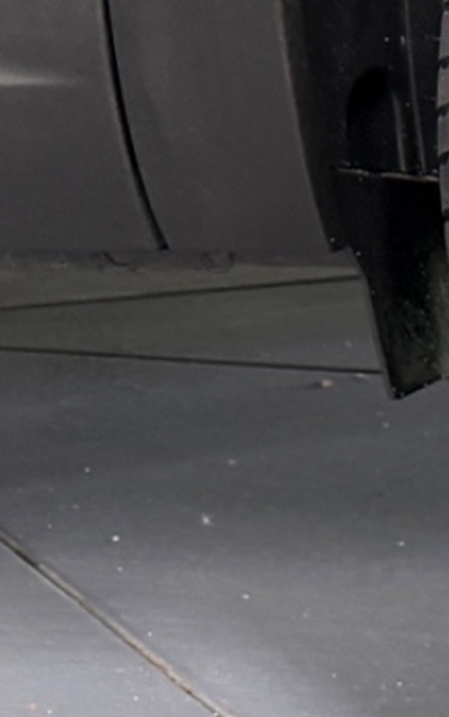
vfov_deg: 19.8
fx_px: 2032
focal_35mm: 104
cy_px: 143
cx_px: 1343
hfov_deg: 9.7
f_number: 1.78
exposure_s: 1/50
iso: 250
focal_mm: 6.76
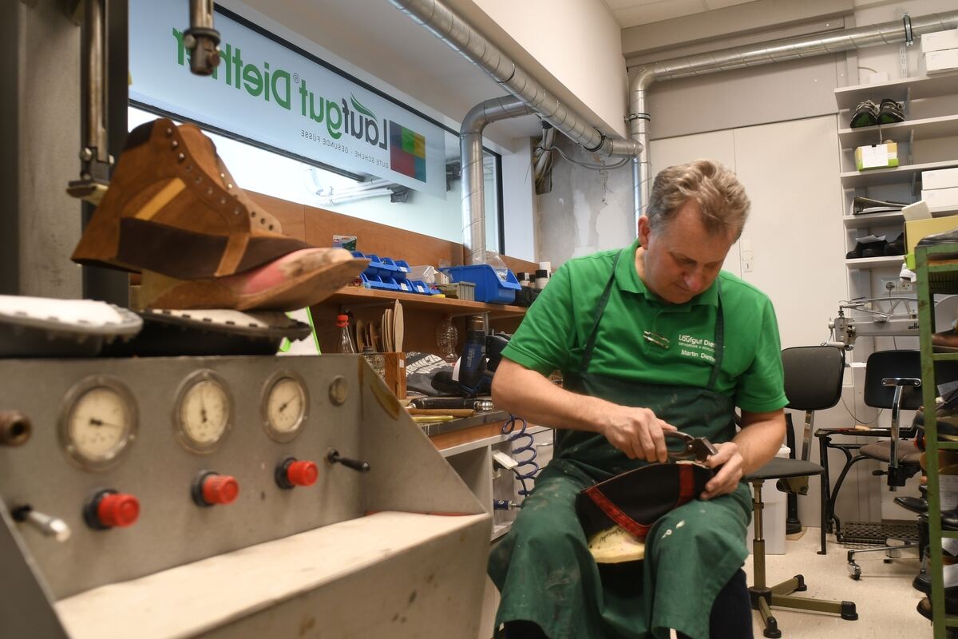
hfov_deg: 61.9
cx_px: 479
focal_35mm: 30
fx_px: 798
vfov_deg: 43.6
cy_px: 320
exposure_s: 1/80
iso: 400
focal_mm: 20
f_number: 3.5
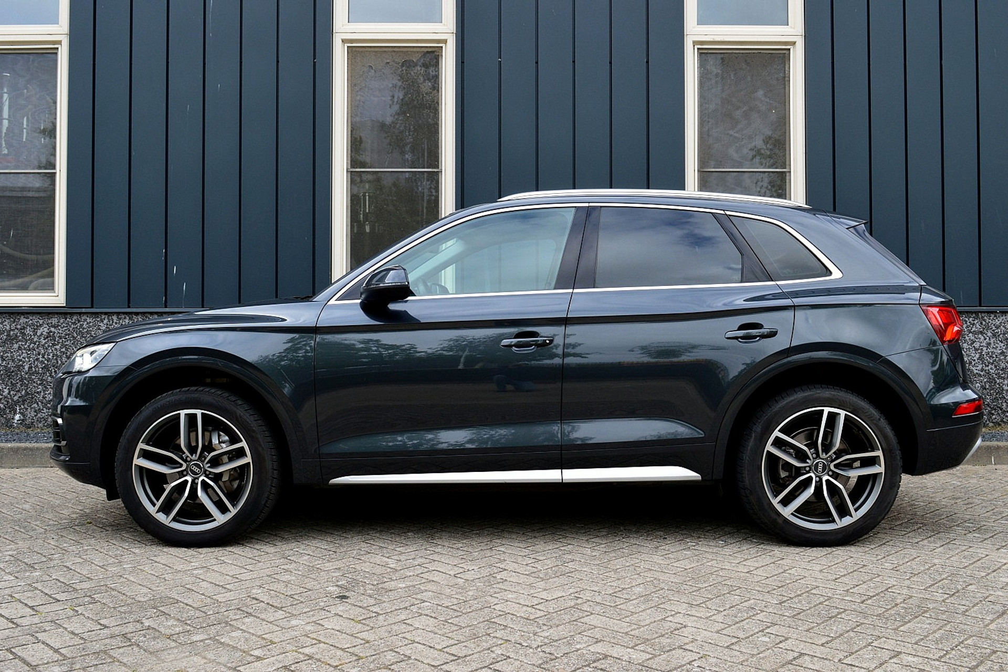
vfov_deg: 38.4
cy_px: 336
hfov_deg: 55.1
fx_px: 966
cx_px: 504
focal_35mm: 34
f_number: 10
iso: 400
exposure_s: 1/200
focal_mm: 23
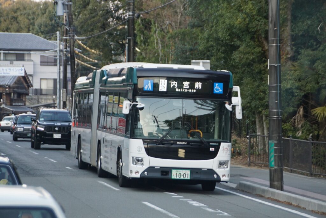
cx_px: 163
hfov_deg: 10.2
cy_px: 109
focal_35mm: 202
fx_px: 1835
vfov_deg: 6.8
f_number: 5.6
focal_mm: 135
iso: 800
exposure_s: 1/250
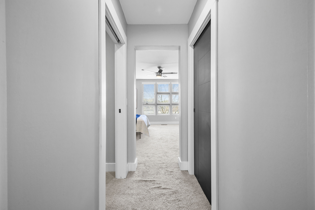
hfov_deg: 104.3
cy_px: 105
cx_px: 158
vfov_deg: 81.2
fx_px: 122
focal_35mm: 14
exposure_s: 1/10
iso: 400
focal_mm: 14
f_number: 8
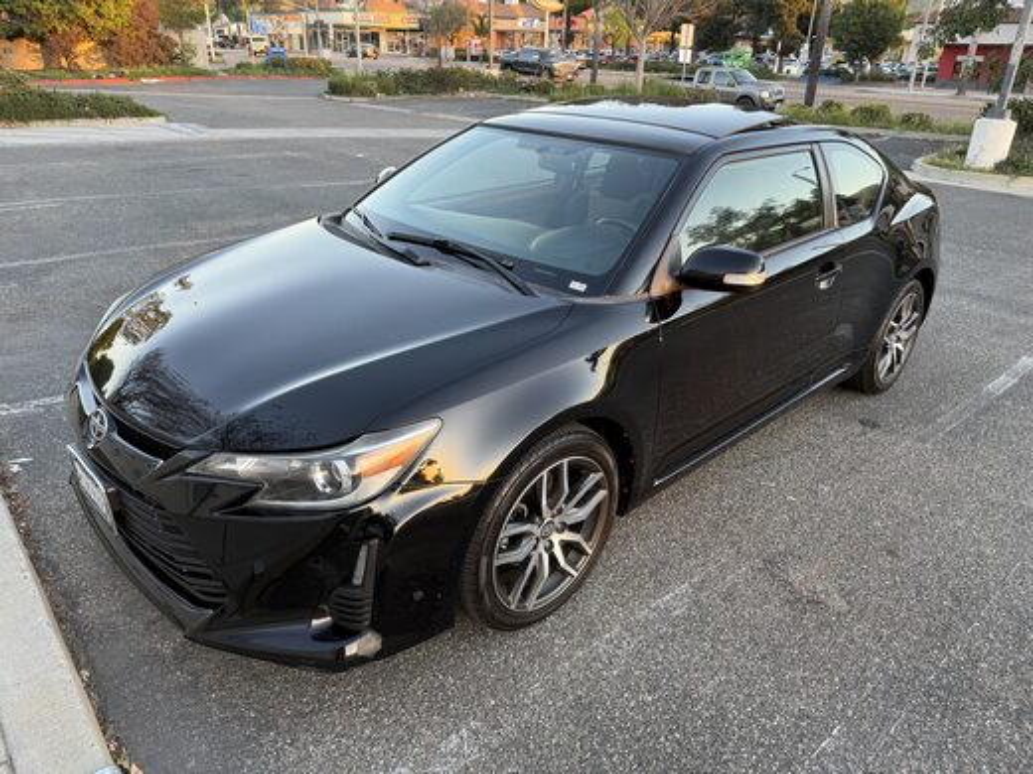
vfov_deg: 56.8
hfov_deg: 71.6
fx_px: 716
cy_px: 387
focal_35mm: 24
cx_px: 516
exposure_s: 1/121
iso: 100
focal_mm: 6.76
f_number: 1.78
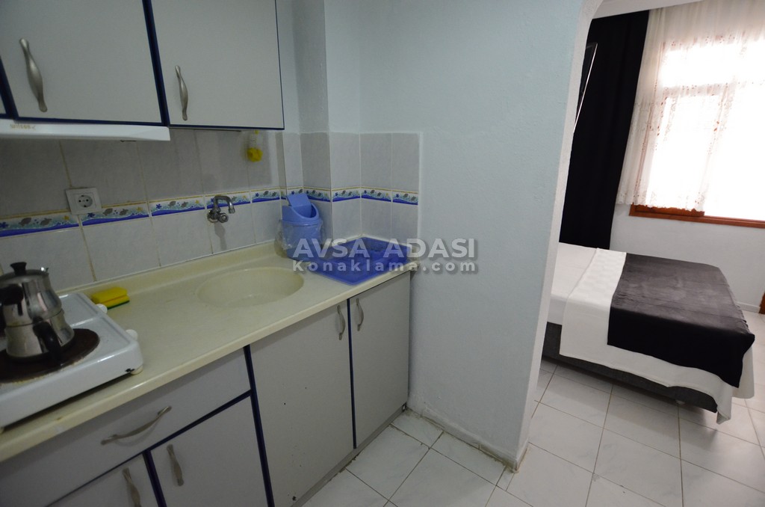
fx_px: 318
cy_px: 254
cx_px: 382
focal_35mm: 15
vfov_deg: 77.1
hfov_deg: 100.5
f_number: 3.5
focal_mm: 10
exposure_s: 1/125
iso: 2500
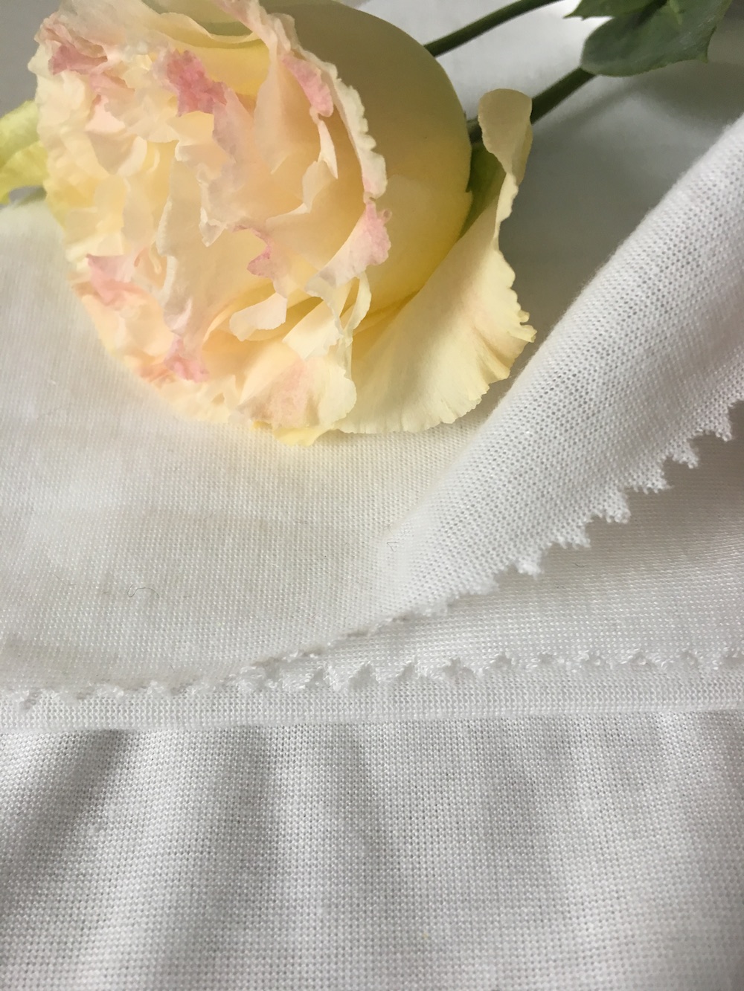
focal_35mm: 29
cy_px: 496
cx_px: 372
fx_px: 831
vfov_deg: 61.7
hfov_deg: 48.2
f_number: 2.2
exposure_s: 1/33
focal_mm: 4.15
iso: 80
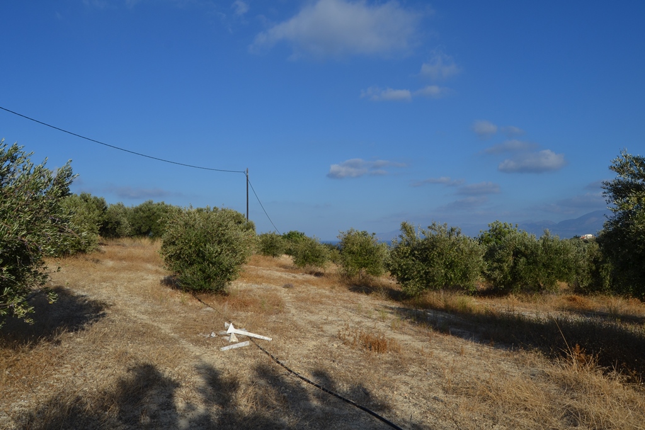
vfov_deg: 47.9
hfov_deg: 67.4
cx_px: 322
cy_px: 215
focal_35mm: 27
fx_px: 484
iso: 100
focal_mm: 18
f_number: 9
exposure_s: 1/320
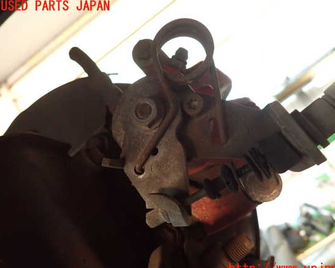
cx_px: 183
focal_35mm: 27
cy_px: 138
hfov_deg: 63.9
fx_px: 268
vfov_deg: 53.2
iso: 640
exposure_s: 1/30
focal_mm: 4.5
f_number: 2
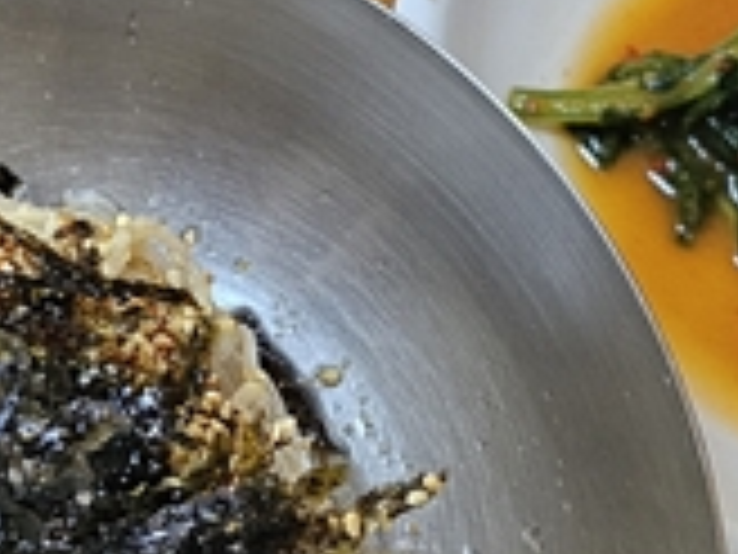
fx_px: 2239
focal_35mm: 105
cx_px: 207
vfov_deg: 14.0
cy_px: 61
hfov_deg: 18.6
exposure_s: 1/120
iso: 500
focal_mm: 6.3
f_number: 1.7
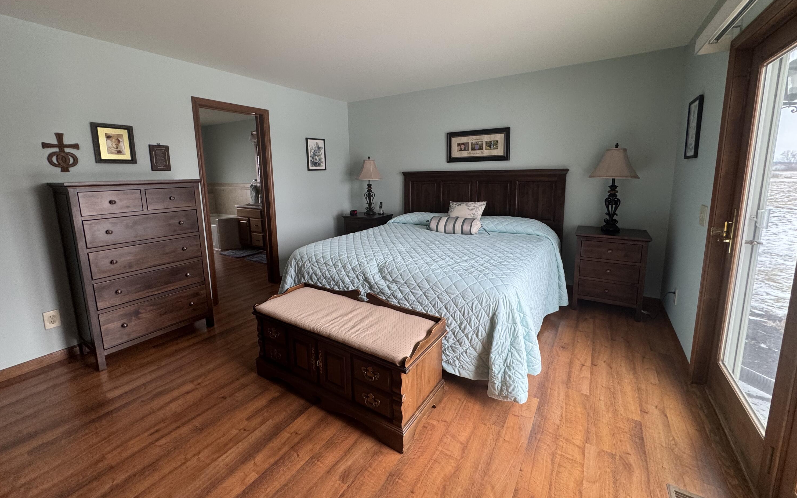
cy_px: 221
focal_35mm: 15
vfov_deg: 74.5
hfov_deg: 101.5
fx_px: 326
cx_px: 401
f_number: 2.2
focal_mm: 2.22
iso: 160
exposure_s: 1/99
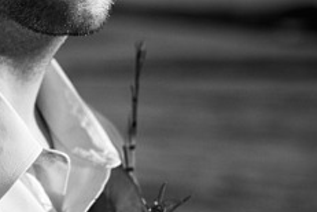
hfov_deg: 13.6
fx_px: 1233
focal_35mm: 140
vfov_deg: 9.8
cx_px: -195
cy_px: 114
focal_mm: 35
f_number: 2.2
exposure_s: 1/4000
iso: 100
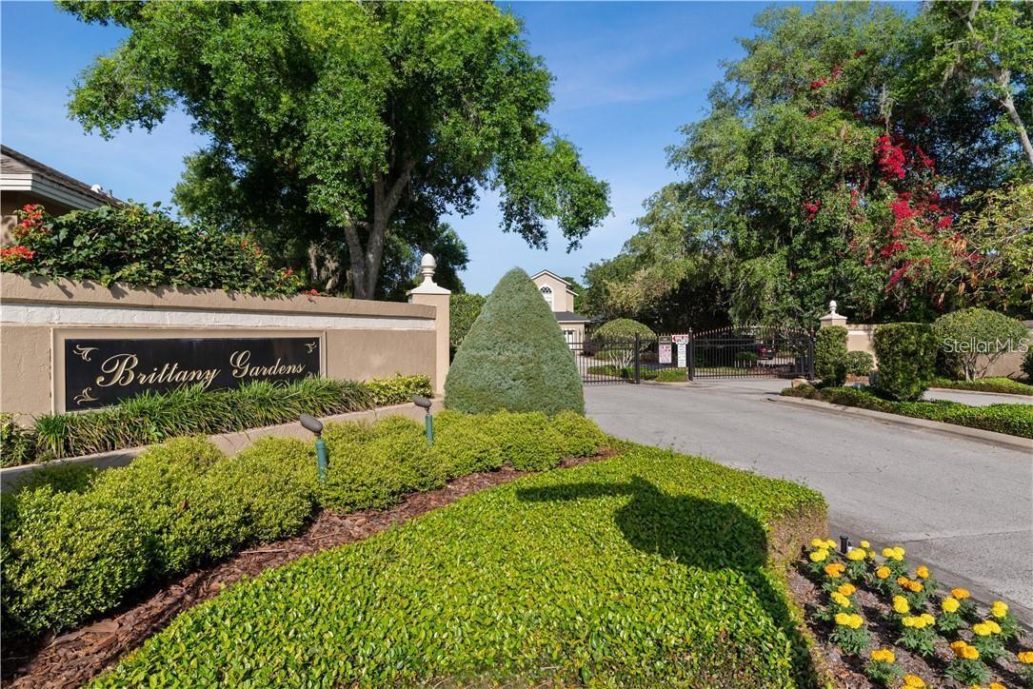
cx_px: 516
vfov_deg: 57.3
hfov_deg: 78.6
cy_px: 344
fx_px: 631
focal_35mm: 22
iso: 200
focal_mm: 22
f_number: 8
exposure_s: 1/400
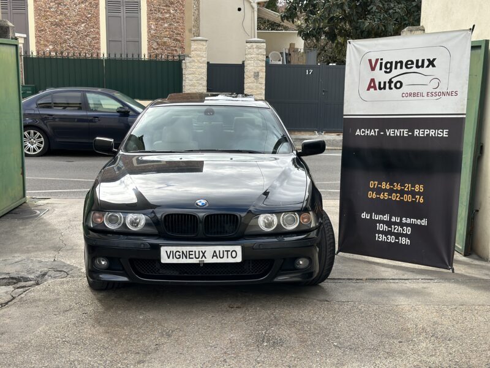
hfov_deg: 39.7
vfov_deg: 30.3
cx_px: 245
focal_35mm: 48
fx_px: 679
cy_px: 184
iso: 64
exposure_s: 1/1199
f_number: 1.78
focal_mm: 6.86
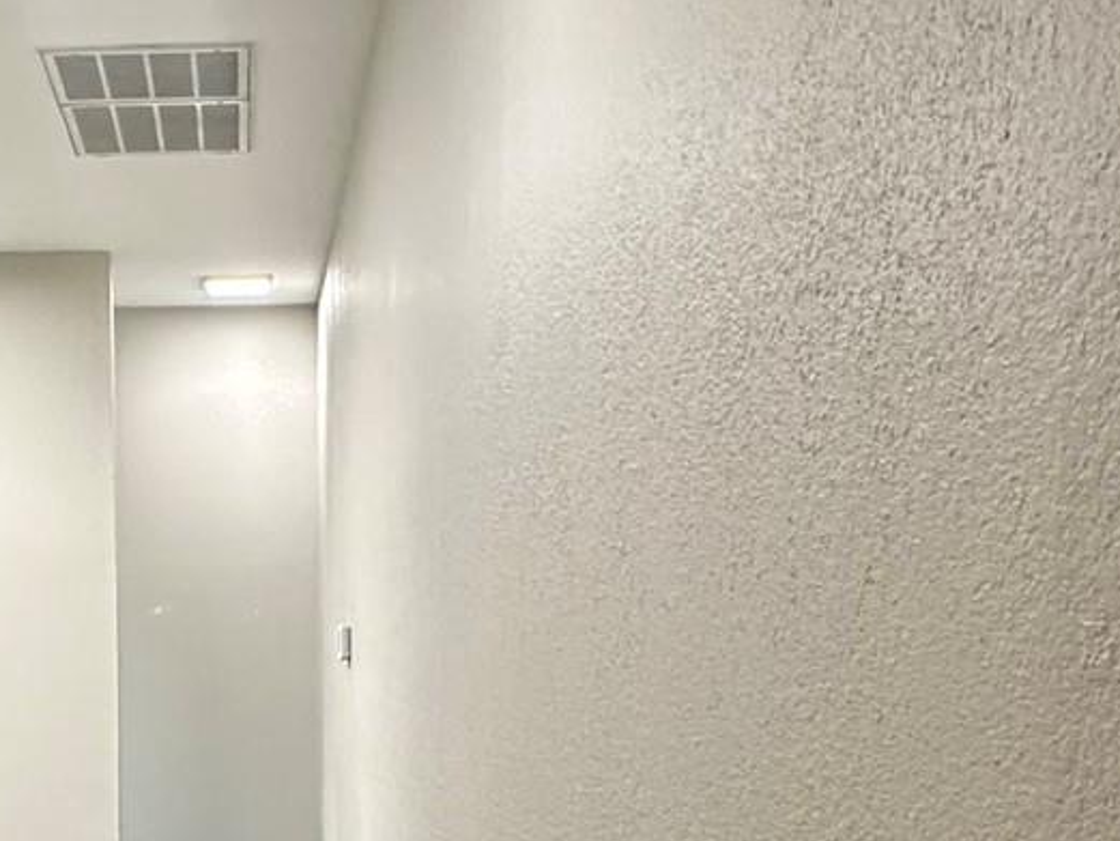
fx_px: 1780
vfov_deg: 25.4
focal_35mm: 55
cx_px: 155
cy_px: 824
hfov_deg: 33.4
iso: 250
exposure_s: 1/60
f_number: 2.2
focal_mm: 2.22
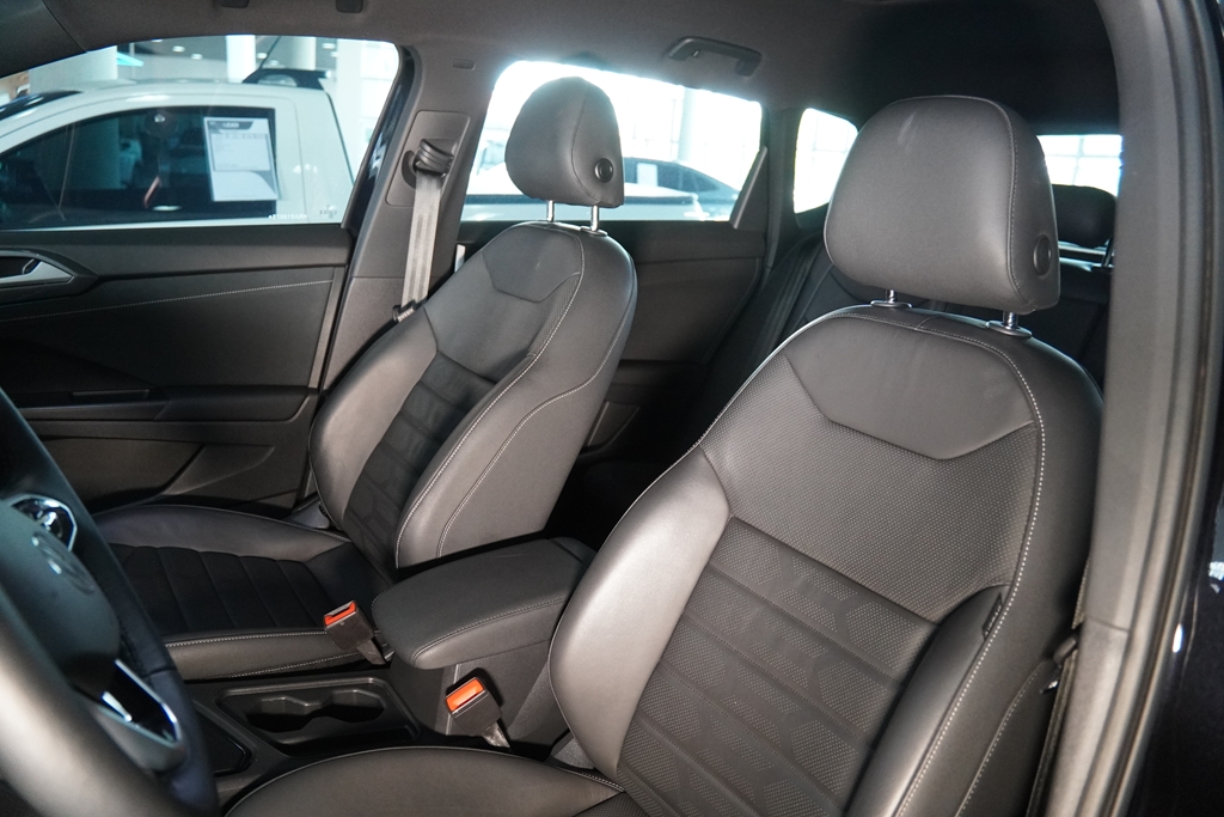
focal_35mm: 26
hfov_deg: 70.4
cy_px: 408
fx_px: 867
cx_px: 612
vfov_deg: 50.4
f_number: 2.8
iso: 2500
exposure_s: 1/160
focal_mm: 17
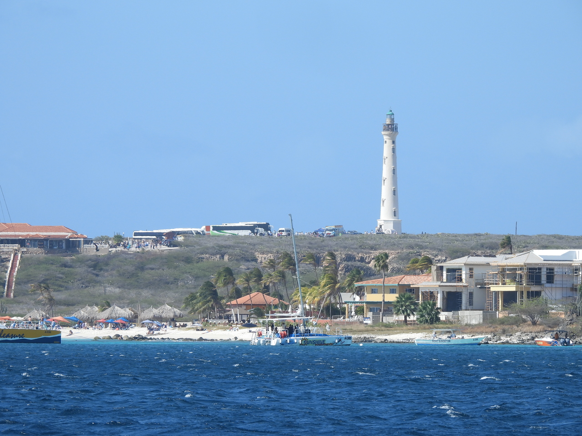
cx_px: 291
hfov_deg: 5.0
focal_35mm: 400
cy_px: 218
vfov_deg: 3.7
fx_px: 6725
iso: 100
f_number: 5
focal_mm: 71.4
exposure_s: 1/640
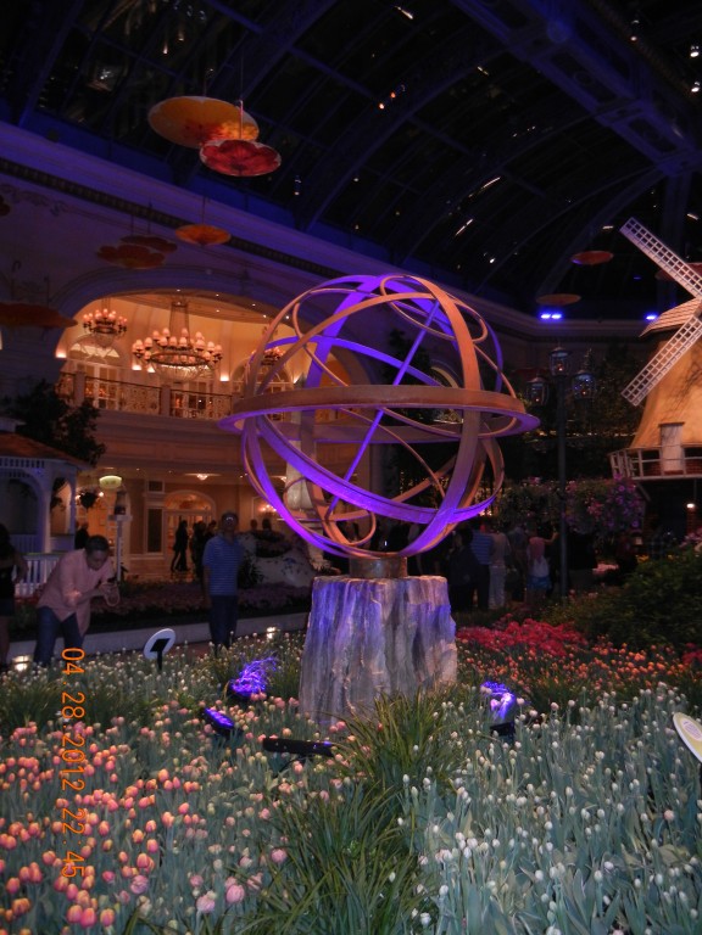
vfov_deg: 60.0
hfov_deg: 46.8
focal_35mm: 30
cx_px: 351
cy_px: 468
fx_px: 811
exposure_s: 1/30
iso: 400
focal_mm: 5.4
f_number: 3.5
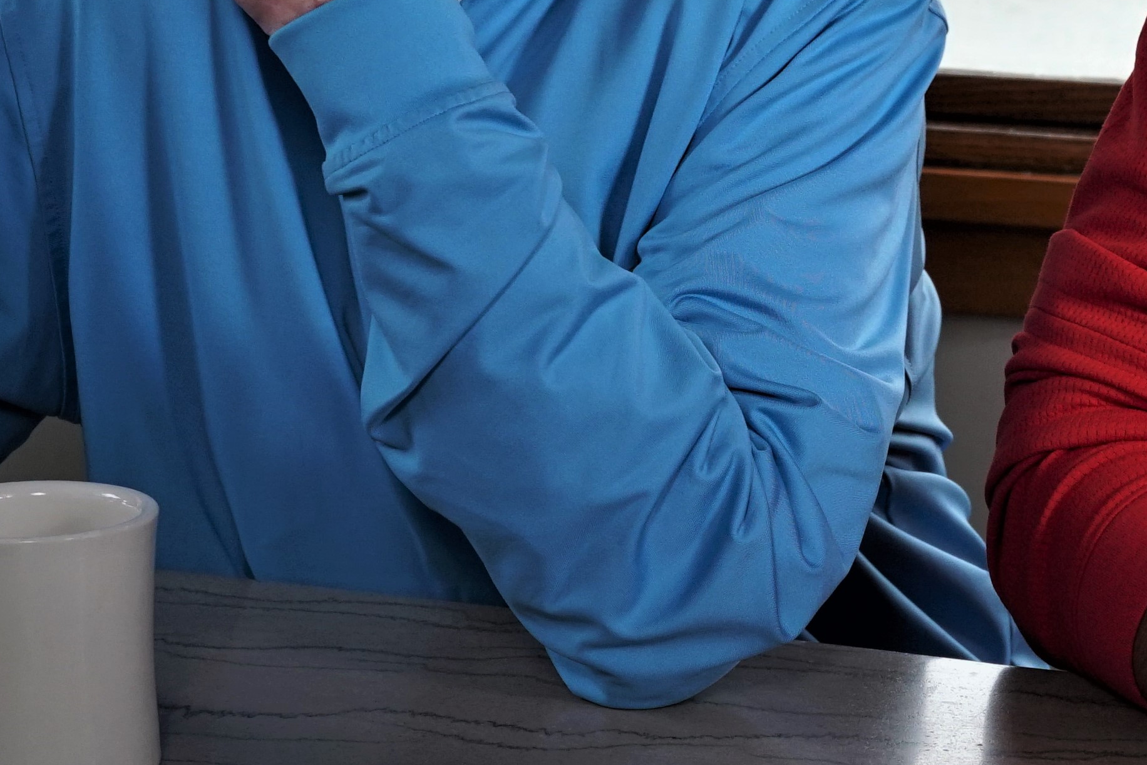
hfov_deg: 15.7
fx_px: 4122
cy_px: 164
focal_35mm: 129
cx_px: 1020
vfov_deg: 10.6
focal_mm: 31
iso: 320
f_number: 4.5
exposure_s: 1/60
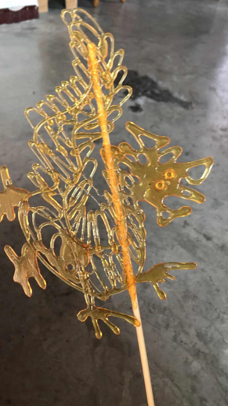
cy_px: 204
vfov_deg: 62.6
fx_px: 333
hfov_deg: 37.8
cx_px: 116
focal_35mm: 31
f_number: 1.8
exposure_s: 1/17
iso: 40
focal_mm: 3.99
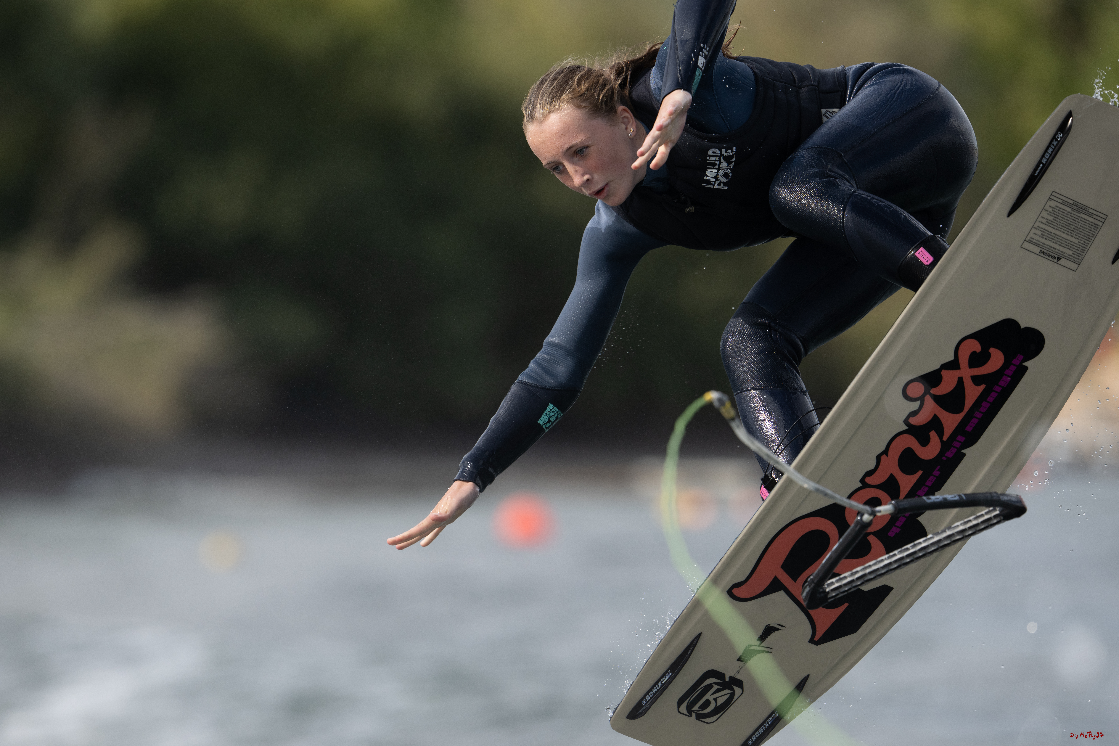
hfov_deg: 5.2
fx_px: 12432
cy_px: 373
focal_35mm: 400
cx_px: 560
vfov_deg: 3.4
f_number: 5
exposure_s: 1/2500
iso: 320
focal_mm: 400
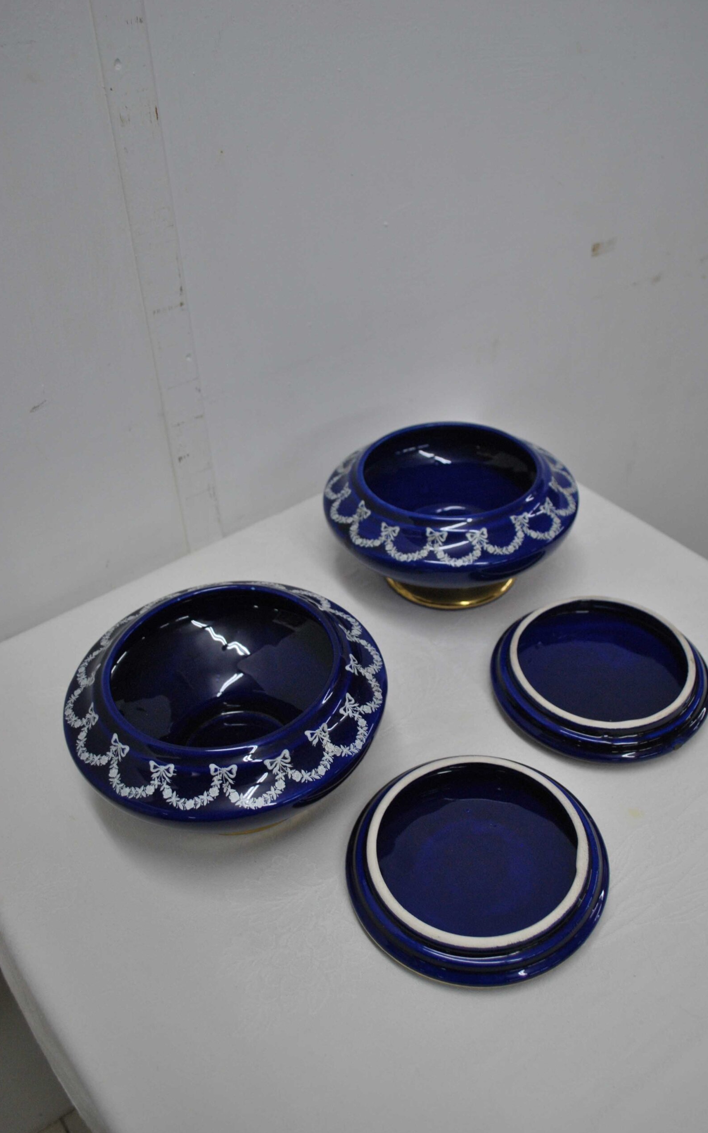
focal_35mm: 31
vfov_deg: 61.2
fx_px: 957
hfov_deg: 40.6
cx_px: 372
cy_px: 571
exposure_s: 1/60
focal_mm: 20
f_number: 3.8
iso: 400
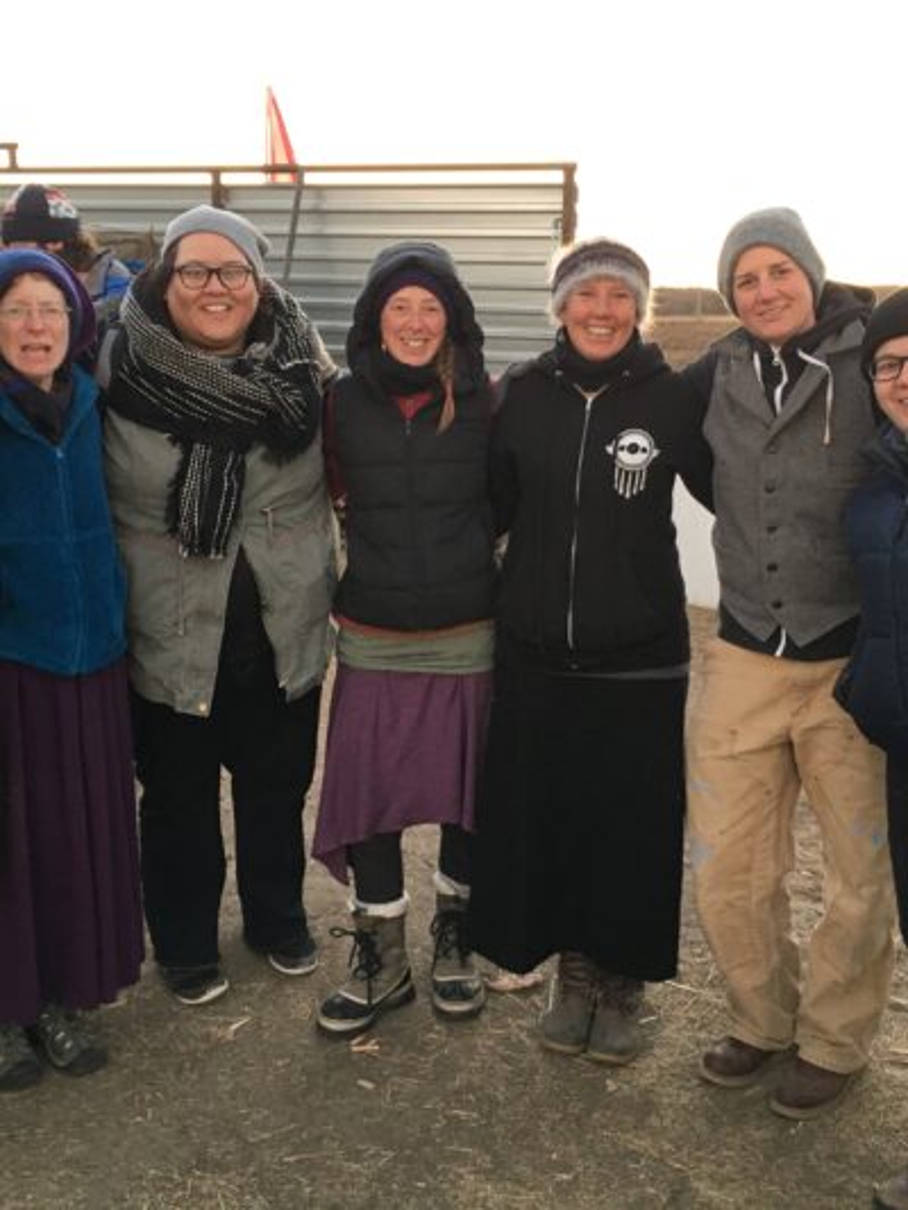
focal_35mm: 29
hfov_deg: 48.2
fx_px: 1014
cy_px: 605
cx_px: 454
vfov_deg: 61.6
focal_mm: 4.15
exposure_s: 1/30
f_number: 2.2
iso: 40
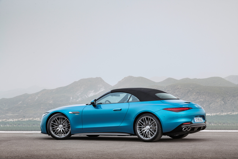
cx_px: 119
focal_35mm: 105
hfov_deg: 19.5
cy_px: 80
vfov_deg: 13.0
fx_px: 694
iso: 200
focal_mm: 105
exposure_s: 1/10
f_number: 11
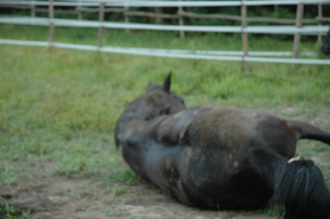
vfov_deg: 13.0
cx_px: 165
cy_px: 110
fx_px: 962
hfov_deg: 19.5
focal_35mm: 105
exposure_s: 1/350
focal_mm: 70
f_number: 4.5
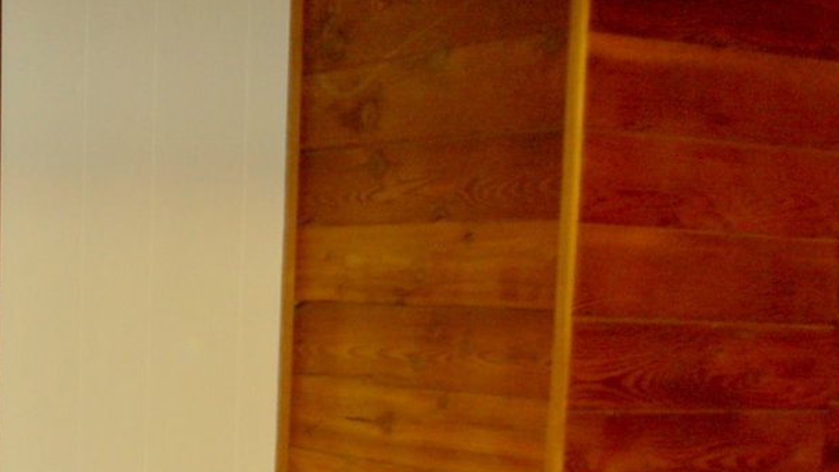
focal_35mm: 70
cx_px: 4
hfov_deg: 28.2
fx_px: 1566
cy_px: 556
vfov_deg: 16.5
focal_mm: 17
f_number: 2.8
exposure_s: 1/60
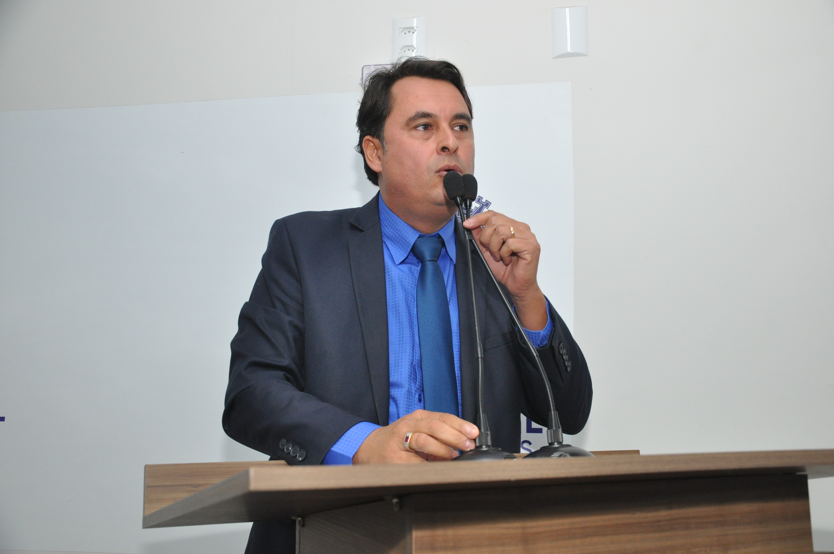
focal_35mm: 60
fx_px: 1388
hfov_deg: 33.4
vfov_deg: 22.6
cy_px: 277
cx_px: 417
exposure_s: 1/60
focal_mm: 40
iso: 800
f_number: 5.6
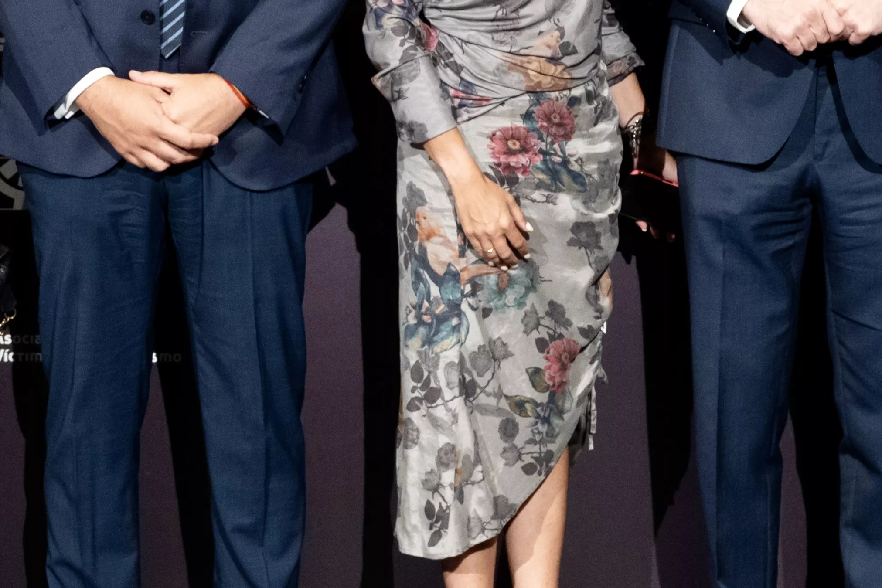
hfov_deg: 11.9
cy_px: 48
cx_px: 681
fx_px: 4214
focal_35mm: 172
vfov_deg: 8.0
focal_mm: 58
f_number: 6.3
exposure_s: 1/125
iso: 2500
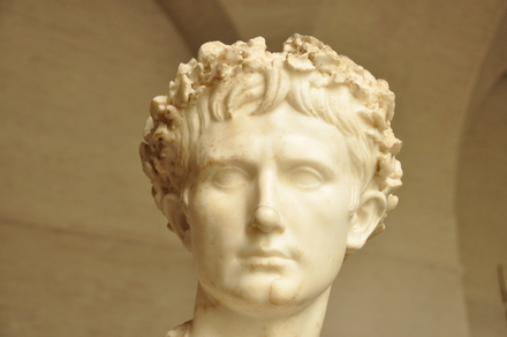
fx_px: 802
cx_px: 254
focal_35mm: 57
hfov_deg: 35.1
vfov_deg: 23.7
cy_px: 168
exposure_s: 1/100
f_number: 5
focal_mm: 38
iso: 1000
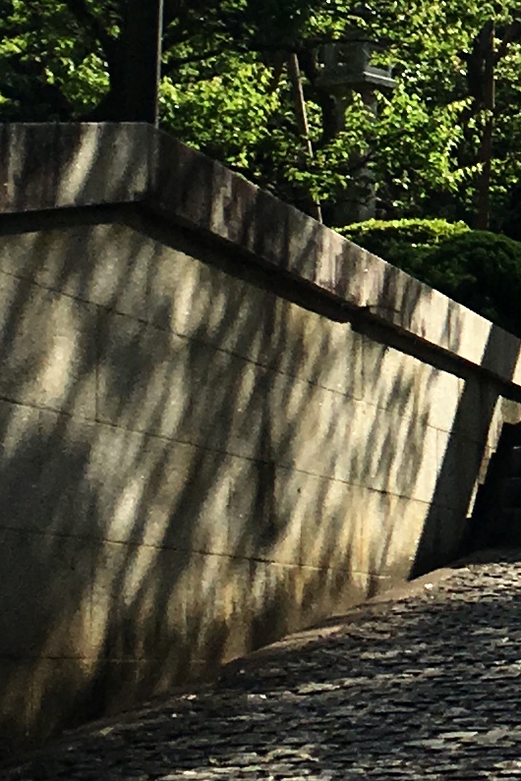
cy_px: -23
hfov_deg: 8.5
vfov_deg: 13.2
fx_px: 3321
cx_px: 1082
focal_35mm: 153
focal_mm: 4.15
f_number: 2.2
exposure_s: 1/2137
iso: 25
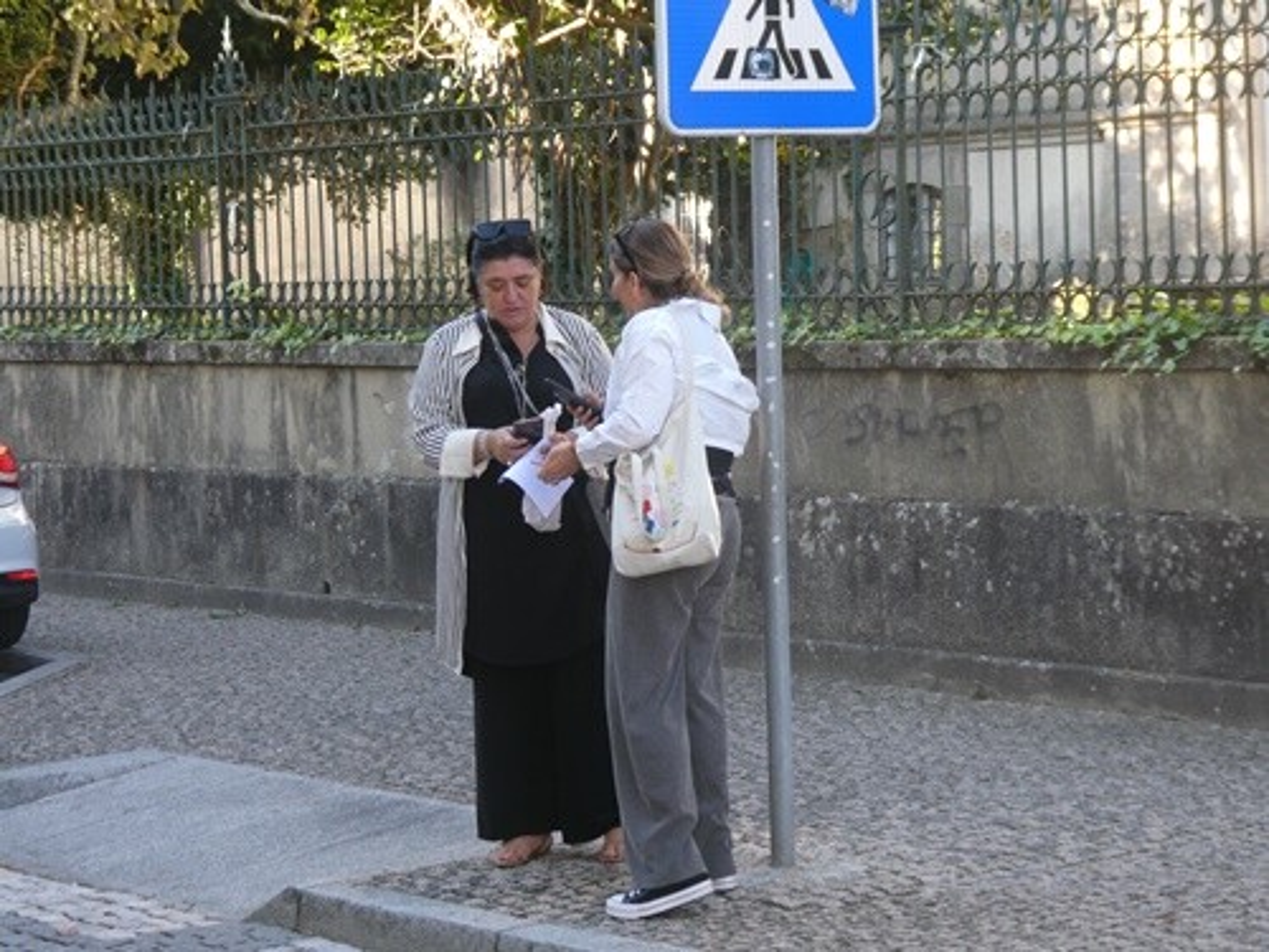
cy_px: 476
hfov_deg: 21.8
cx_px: 634
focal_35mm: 90
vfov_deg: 16.4
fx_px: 3299
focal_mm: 16.1
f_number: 4.9
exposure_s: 1/80
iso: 200
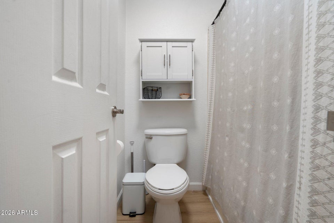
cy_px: 112
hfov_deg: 96.7
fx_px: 148
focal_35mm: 16
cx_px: 167
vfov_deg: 73.7
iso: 400
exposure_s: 1/3
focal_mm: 16
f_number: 8
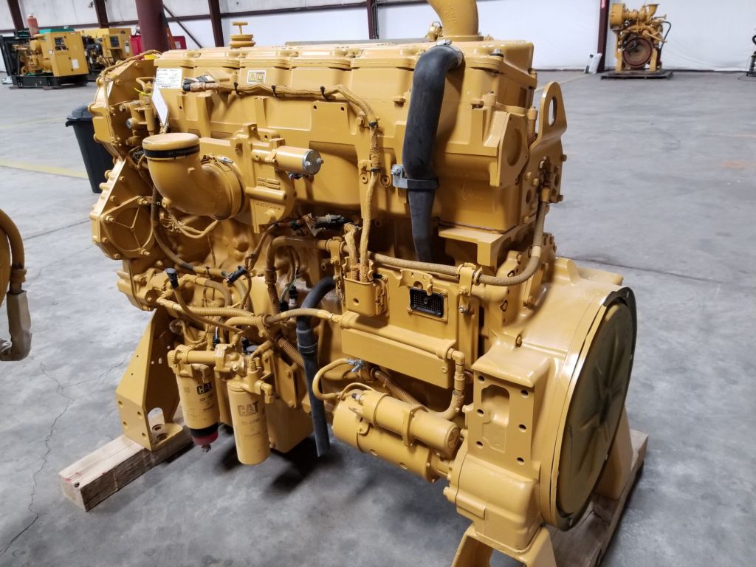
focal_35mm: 26
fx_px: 568
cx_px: 378
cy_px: 284
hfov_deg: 67.3
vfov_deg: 53.1
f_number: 1.7
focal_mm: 4.25
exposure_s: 1/30
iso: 200
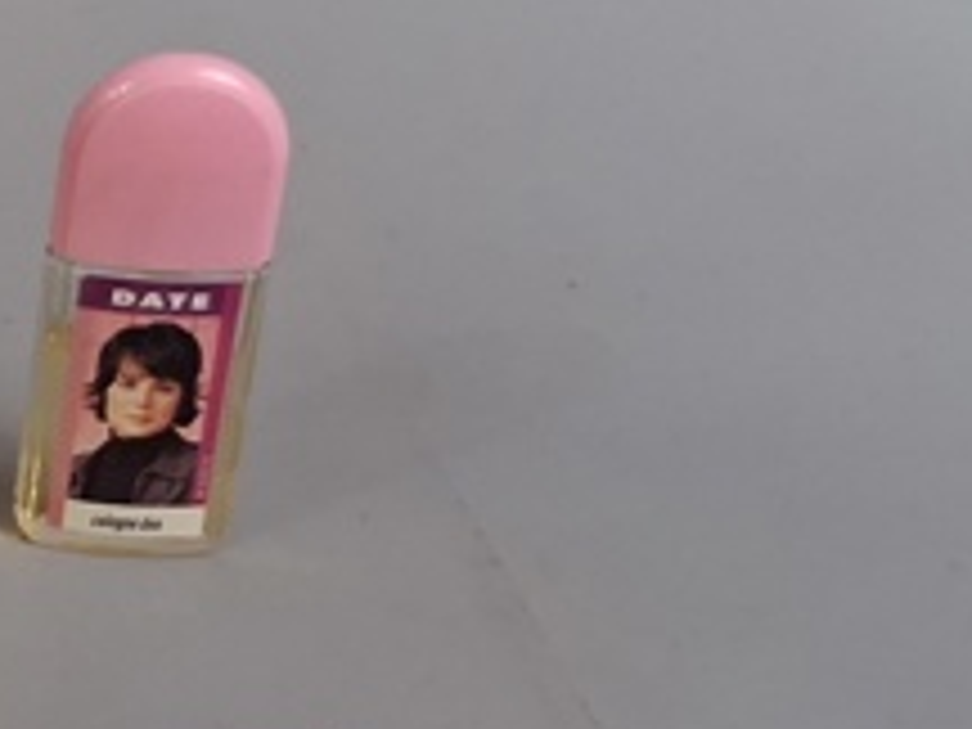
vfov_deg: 14.8
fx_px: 2808
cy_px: 450
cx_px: -558
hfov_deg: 17.3
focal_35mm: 100
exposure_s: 1/100
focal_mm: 4
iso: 400
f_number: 1.8
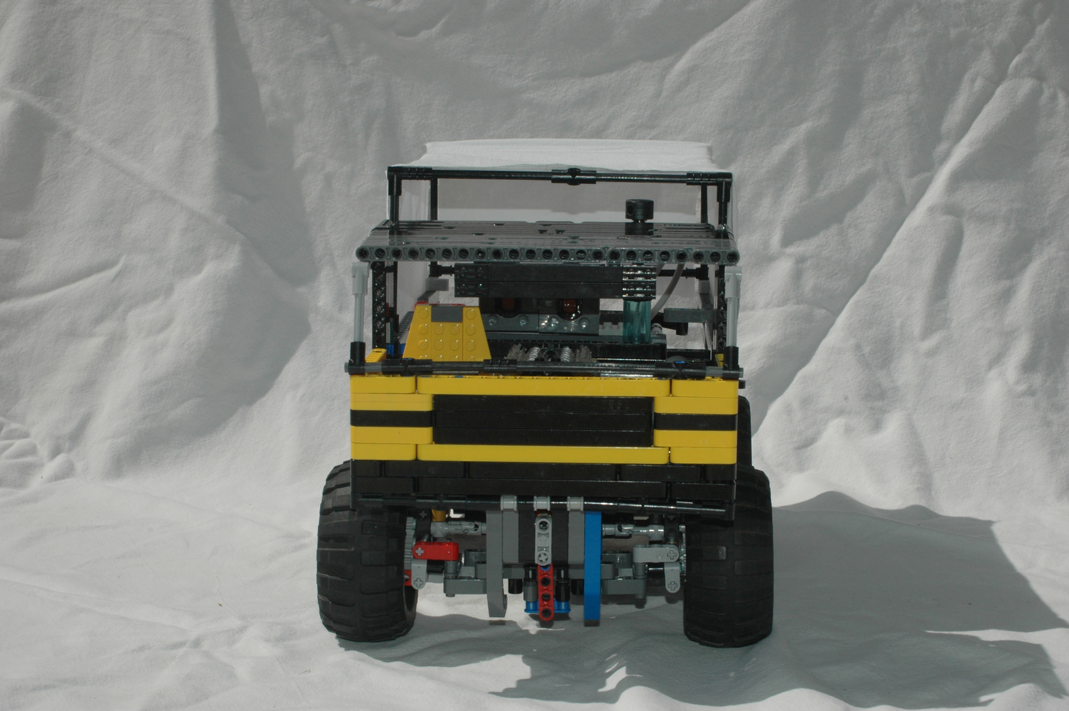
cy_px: 356
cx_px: 534
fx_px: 2047
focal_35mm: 69
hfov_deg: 29.3
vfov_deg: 19.7
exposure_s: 1/500
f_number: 16
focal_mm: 46
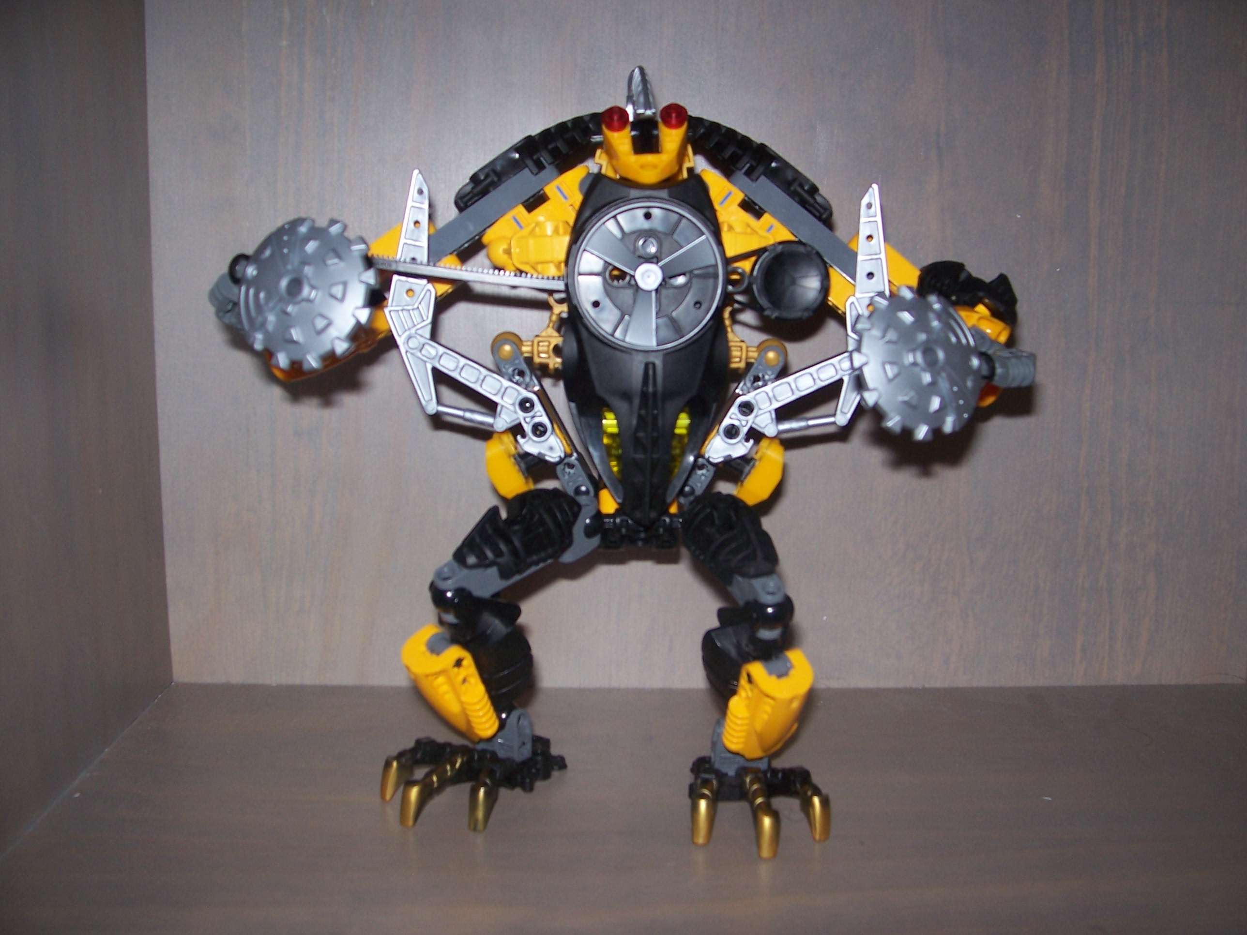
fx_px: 1225
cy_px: 468
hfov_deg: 54.0
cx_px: 624
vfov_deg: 41.8
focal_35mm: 34
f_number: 2.7
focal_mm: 5.6
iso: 80
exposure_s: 1/60
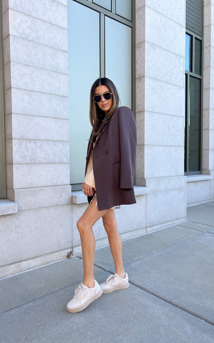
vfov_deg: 66.5
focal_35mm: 28
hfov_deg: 44.5
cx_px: 103
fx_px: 261
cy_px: 170
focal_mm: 5.7
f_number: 1.5
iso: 50
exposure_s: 1/632
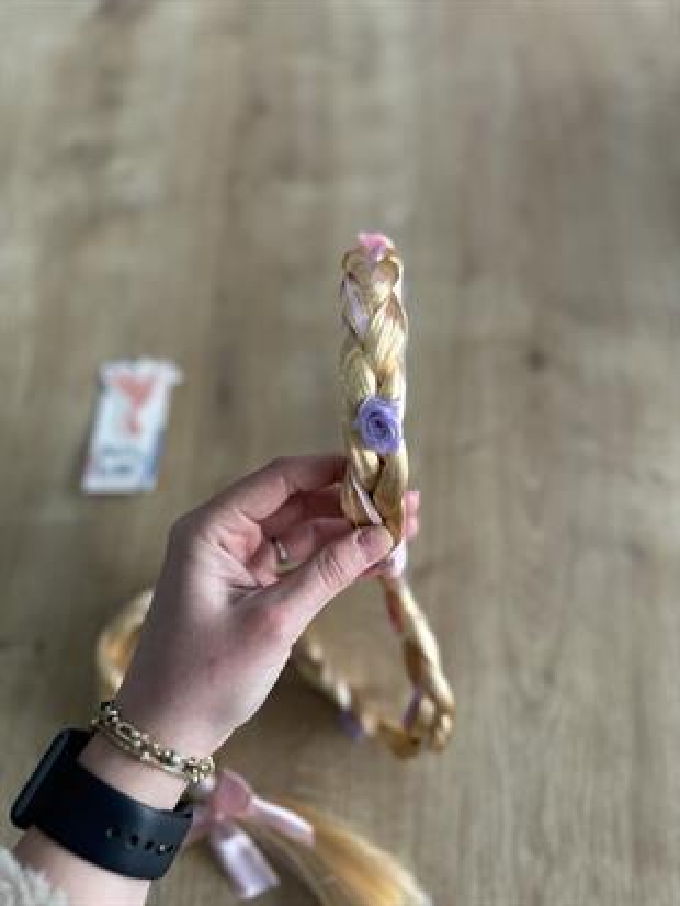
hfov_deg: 56.8
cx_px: 340
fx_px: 628
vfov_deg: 71.6
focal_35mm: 24
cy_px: 453
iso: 50
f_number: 1.78
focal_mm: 6.86
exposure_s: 1/122
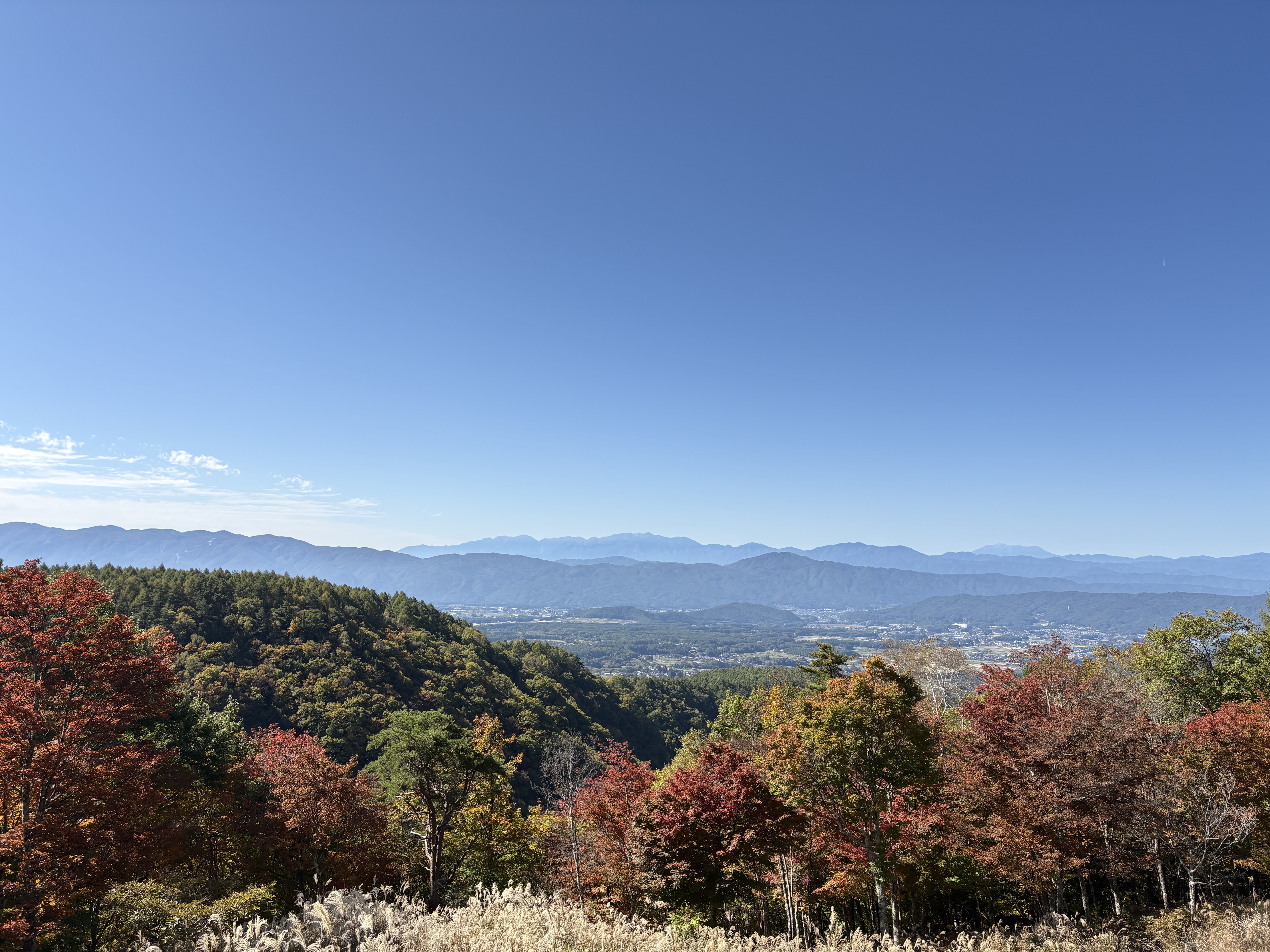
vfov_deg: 53.1
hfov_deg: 67.3
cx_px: 635
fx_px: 954
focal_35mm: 26
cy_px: 476
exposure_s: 1/2208
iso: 50
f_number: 1.6
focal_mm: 5.96
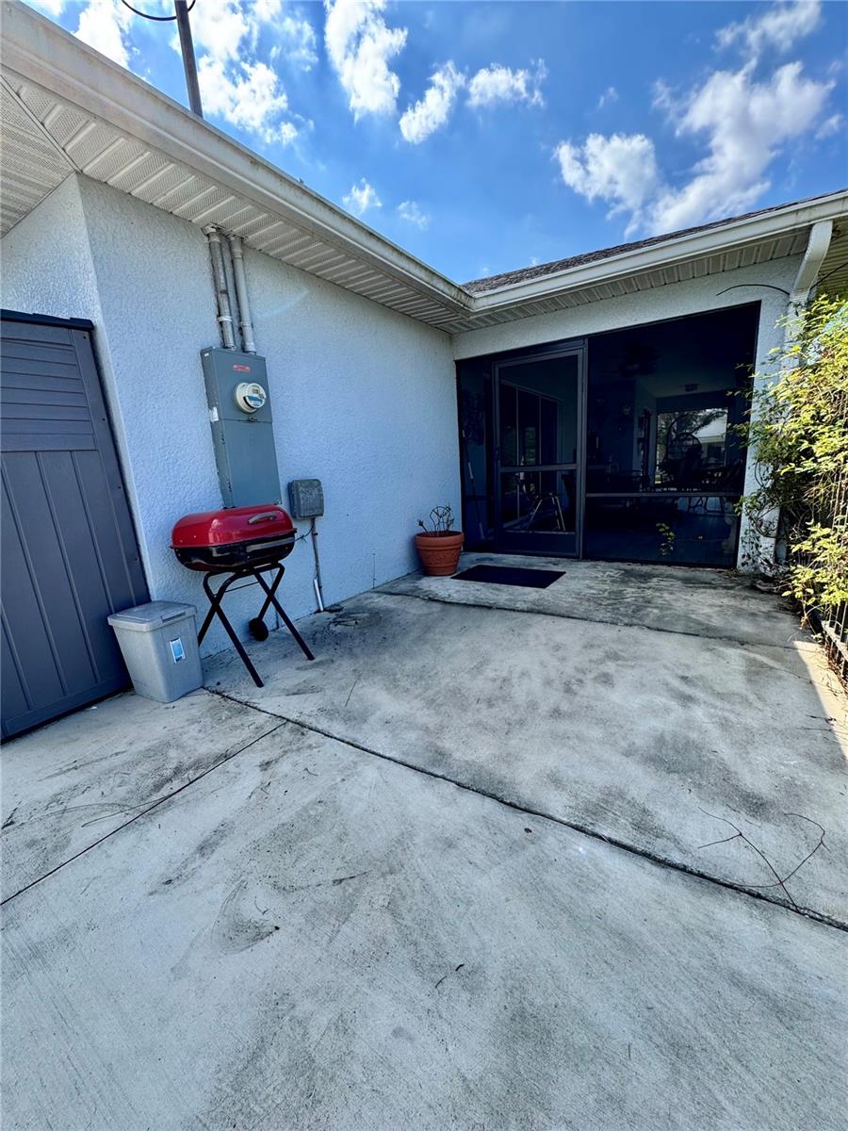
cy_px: 566
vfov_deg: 102.1
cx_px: 424
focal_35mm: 14
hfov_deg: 85.7
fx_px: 457
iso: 40
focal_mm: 2.22
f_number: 2.2
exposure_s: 1/405
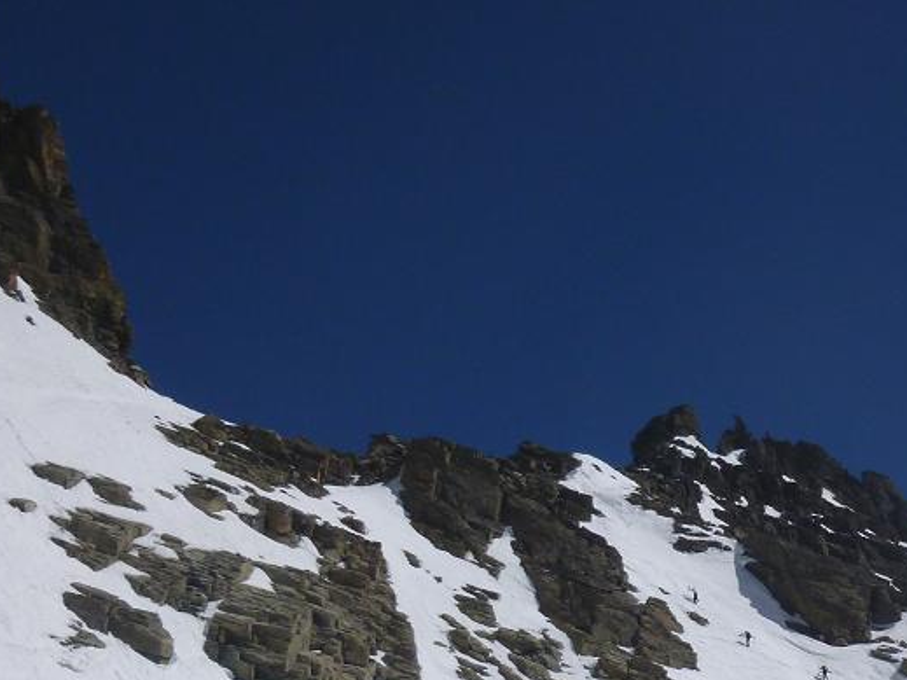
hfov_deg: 30.0
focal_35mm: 60
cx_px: 901
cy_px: 617
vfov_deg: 23.7
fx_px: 1572
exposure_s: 1/500
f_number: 9
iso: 100
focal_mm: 4.5
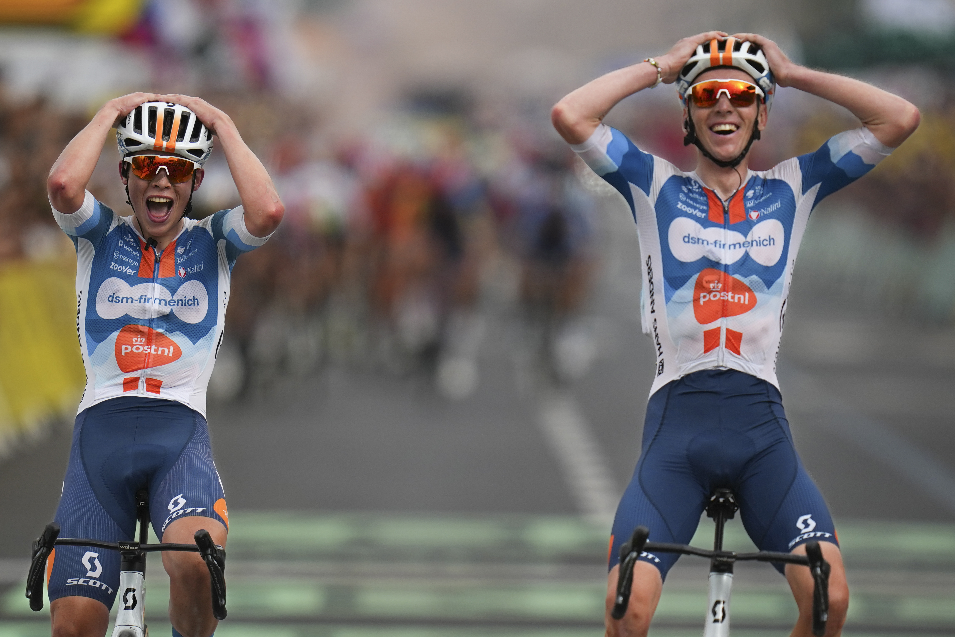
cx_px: 478
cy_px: 318
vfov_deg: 3.4
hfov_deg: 5.2
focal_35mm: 400
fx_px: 10610
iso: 400
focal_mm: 400
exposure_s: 1/4000
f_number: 2.8
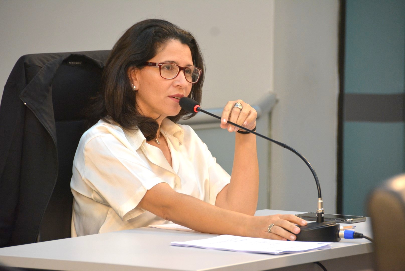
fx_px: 3377
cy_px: 136
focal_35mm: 300
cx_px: 202
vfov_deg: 4.6
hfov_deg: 6.9
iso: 1600
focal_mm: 200
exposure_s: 1/125
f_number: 5.6
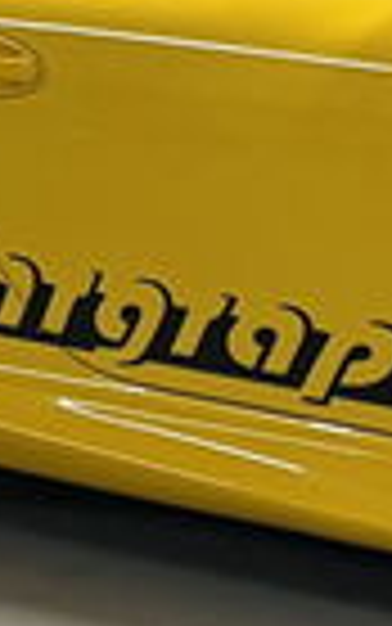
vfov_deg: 14.2
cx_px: 793
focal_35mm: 141
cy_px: -180
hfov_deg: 8.8
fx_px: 2408
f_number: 1.78
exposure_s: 1/100
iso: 200
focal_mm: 6.76
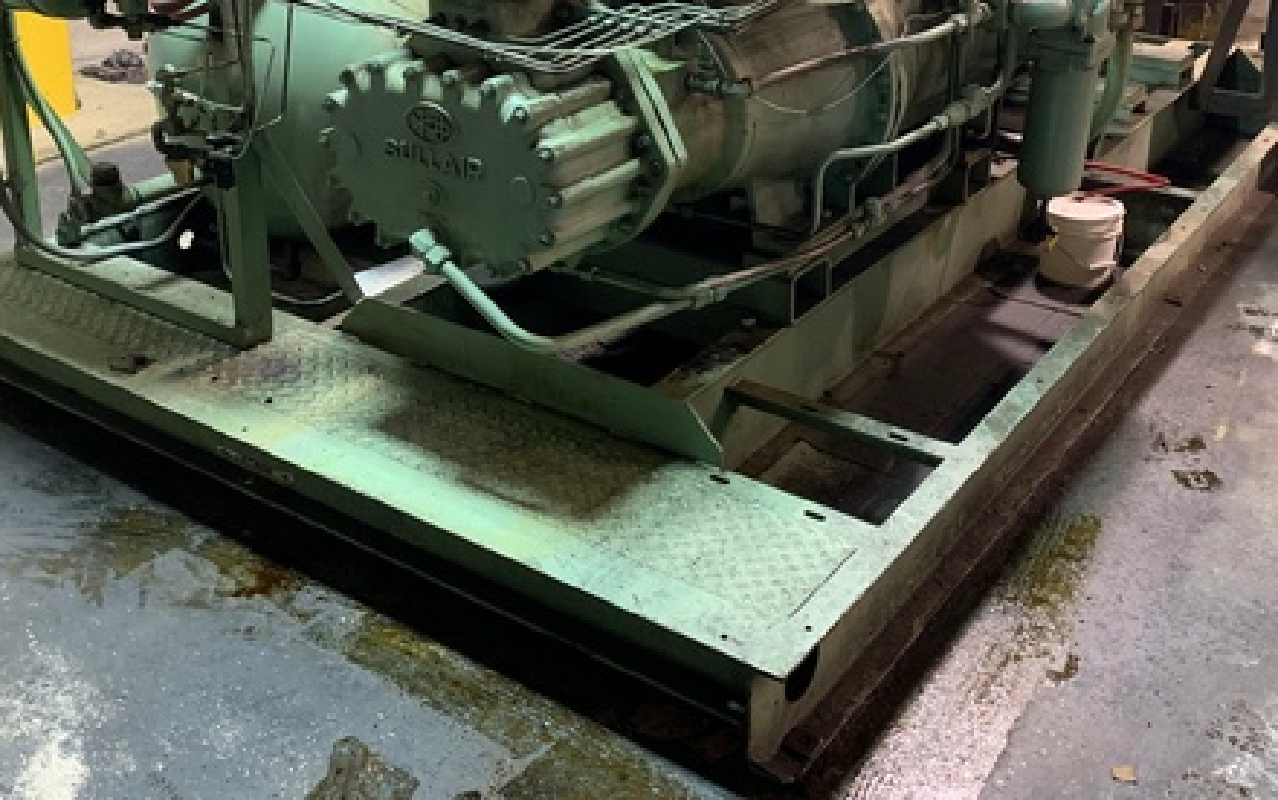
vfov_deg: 30.9
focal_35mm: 40
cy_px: 122
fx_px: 1394
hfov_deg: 49.3
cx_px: 646
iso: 400
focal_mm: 4.25
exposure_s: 1/40
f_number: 1.8
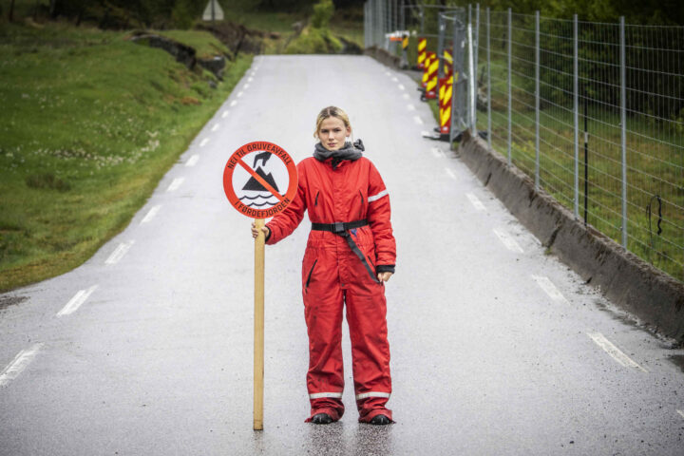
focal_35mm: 154
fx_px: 2926
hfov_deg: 13.3
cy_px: 228
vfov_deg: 8.9
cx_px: 342
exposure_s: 1/250
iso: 640
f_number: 4
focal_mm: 103
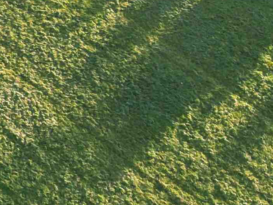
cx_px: -371
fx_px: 1089
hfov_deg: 11.8
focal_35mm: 138
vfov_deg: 10.1
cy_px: -177
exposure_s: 1/180
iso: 100
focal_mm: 6.72
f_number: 1.7
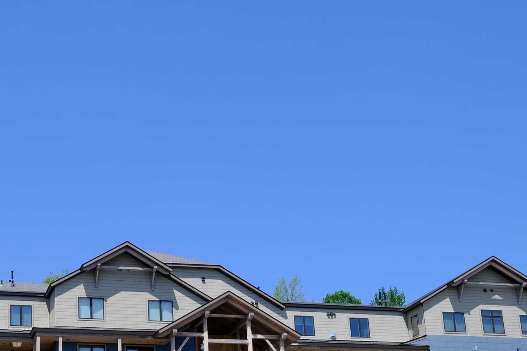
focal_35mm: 62
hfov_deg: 31.5
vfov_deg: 21.3
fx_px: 908
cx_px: 106
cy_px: 329
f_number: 5.6
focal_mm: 17.4
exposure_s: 1/600
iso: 160
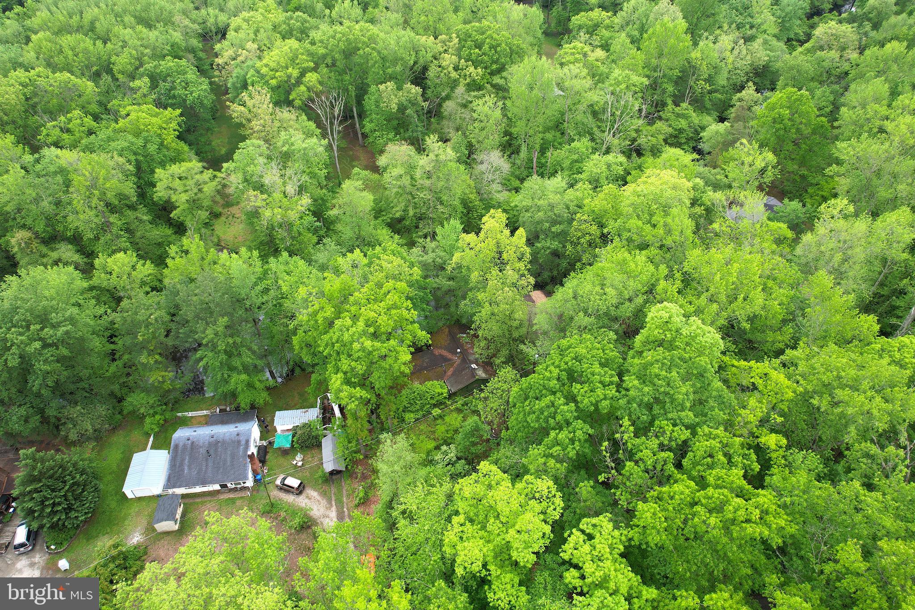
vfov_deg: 57.2
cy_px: 305
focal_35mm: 22
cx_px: 458
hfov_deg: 78.6
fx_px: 559
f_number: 2.8
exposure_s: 1/320
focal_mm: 8.38
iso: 100
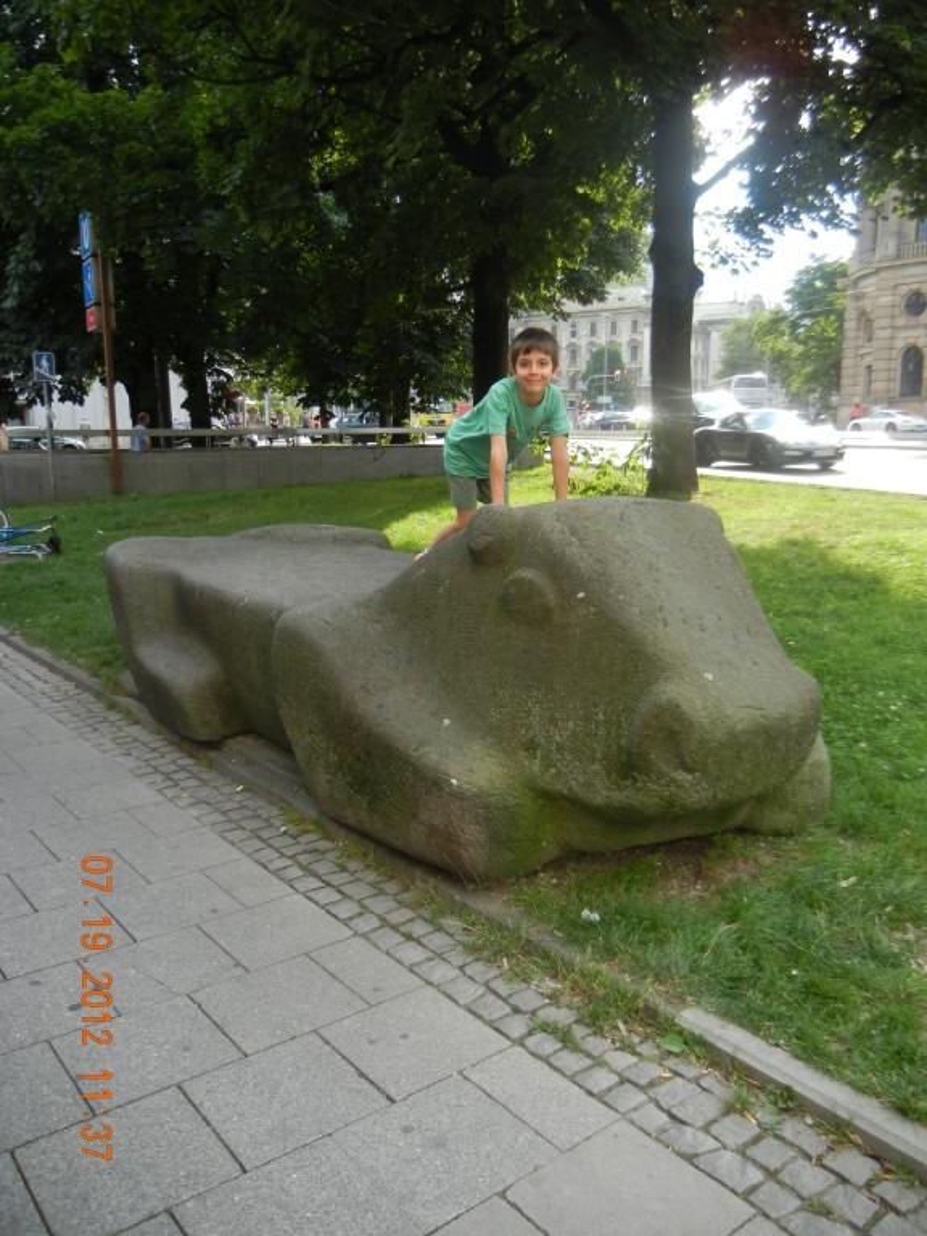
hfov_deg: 46.8
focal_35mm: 30
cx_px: 464
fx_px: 1071
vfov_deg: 60.0
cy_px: 618
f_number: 3.5
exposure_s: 1/177
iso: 160
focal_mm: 5.4
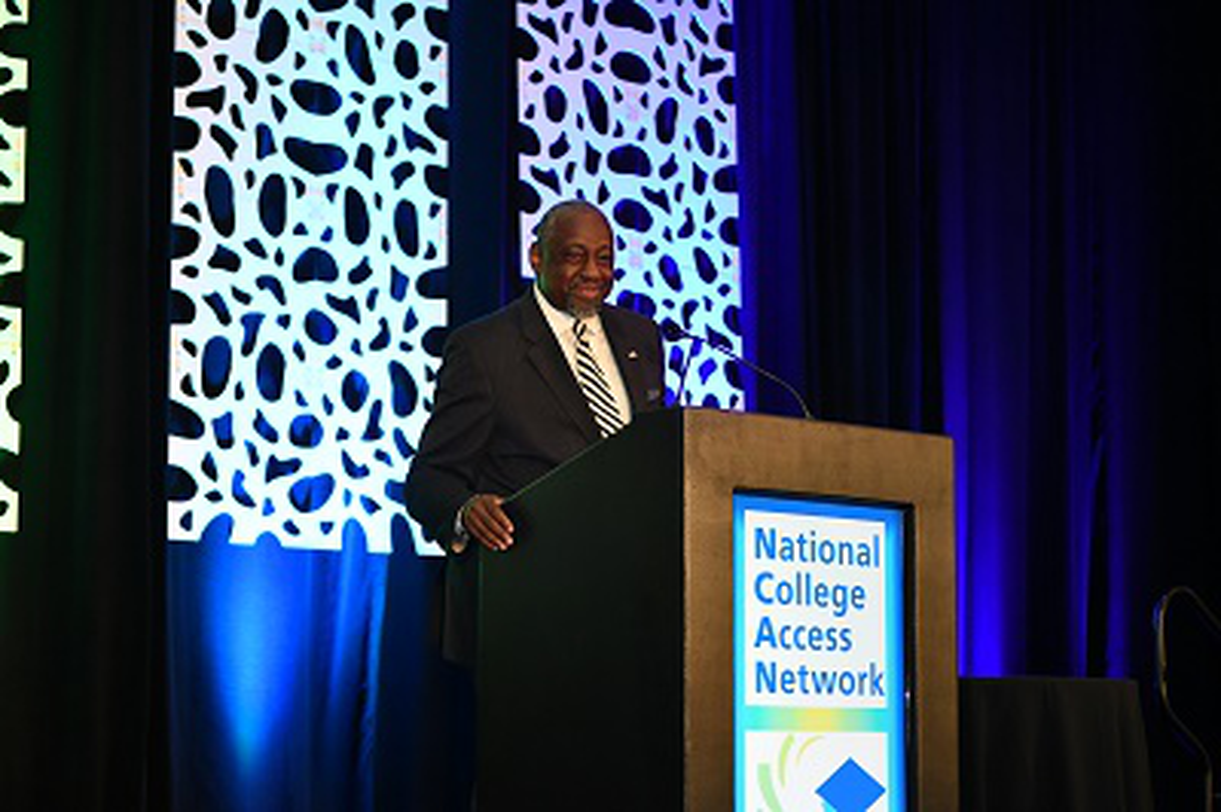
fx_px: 2542
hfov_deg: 27.0
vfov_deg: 18.2
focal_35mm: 75
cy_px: 406
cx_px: 610
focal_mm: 50
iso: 3200
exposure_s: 1/250
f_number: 2.8
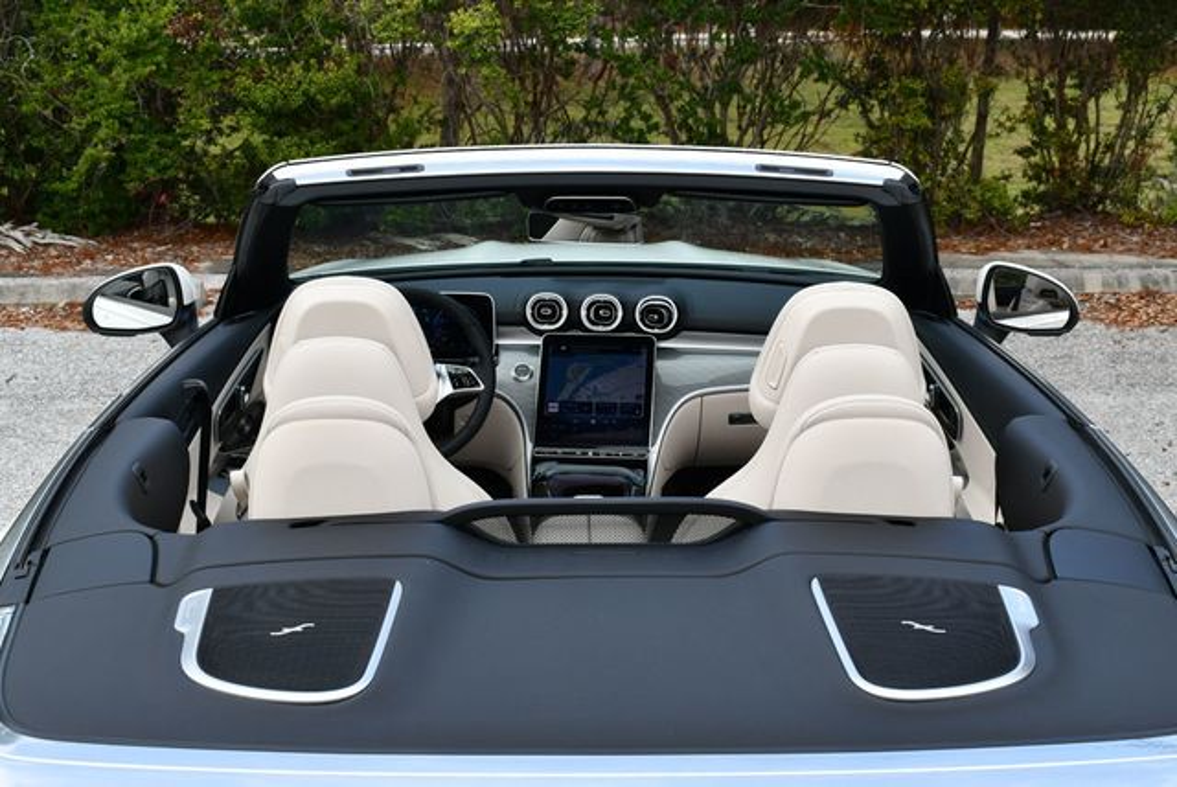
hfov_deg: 39.6
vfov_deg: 27.0
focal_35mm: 50
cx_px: 588
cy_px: 394
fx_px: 1636
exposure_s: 1/250
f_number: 8
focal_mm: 25
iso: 200
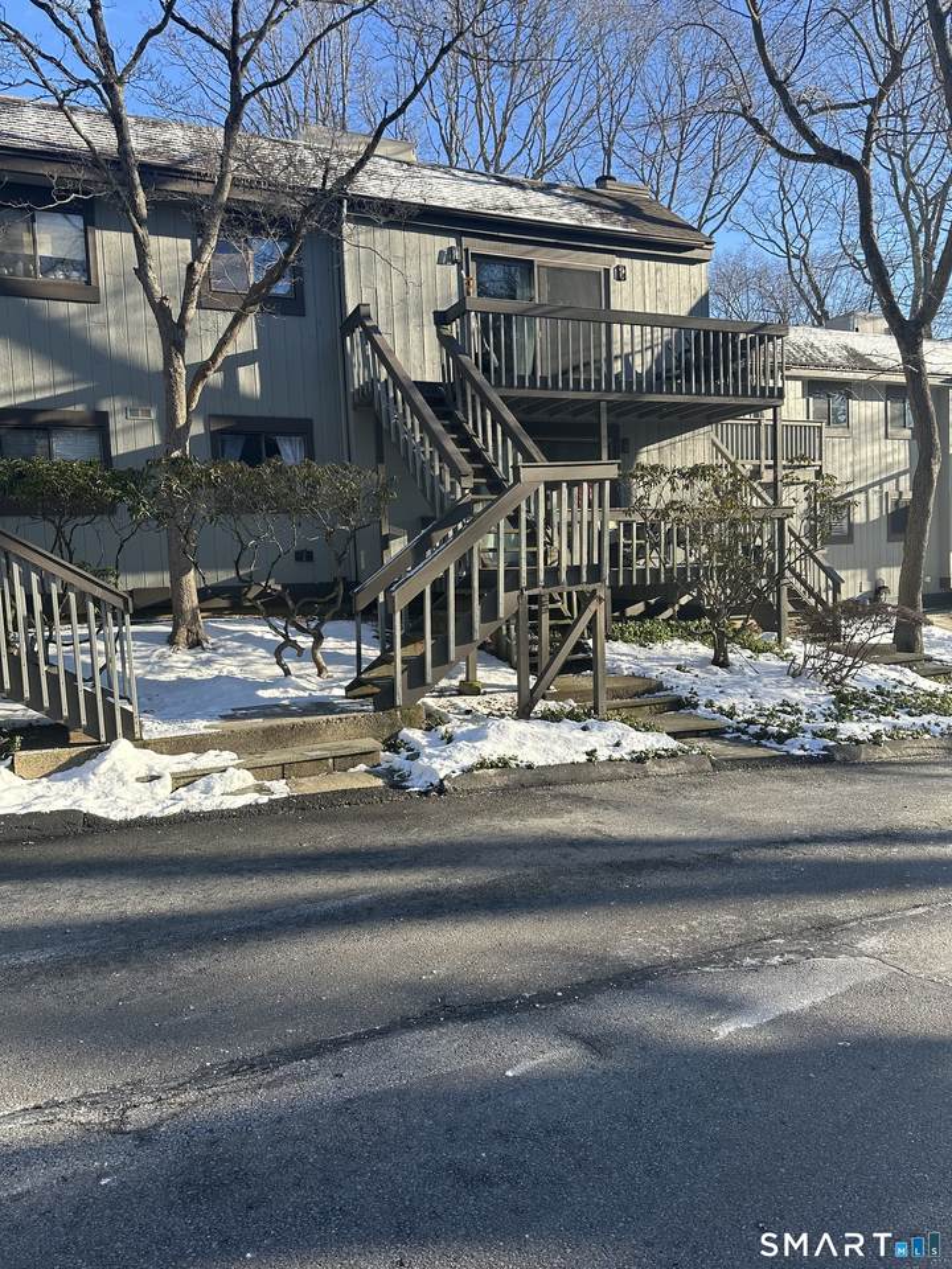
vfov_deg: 71.6
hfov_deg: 56.8
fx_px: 880
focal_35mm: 24
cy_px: 634
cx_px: 476
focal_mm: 6.86
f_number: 1.78
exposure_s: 1/1119
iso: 80
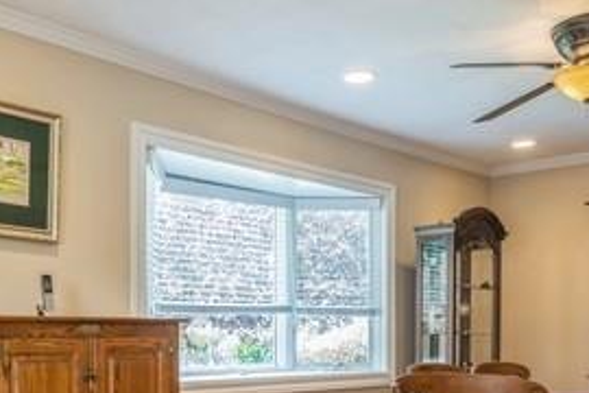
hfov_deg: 39.5
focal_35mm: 50
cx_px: 244
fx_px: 818
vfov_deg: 26.3
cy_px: 336
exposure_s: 1/2
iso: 100
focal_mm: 15
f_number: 11
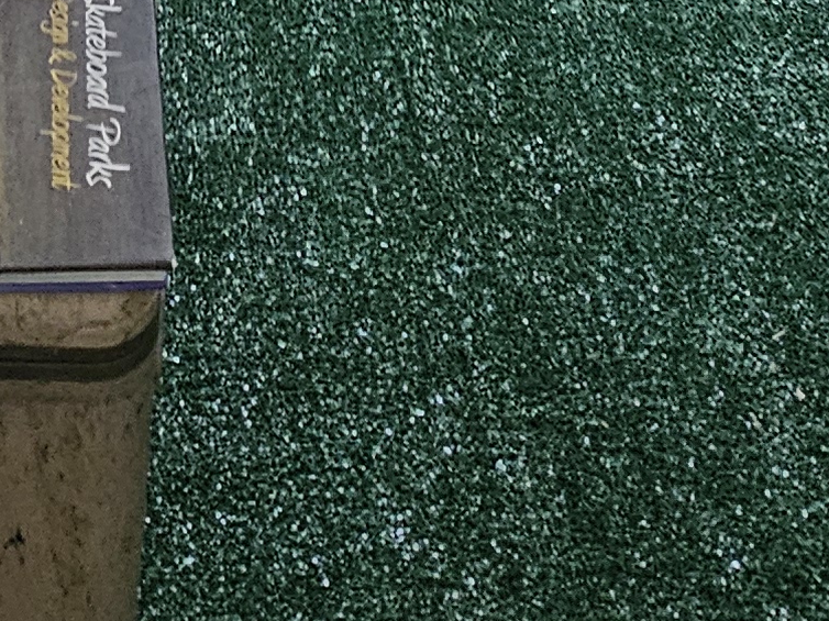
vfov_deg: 15.2
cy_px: -764
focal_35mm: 69
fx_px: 1652
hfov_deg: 27.2
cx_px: 86
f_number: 2.2
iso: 400
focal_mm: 2.2
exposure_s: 1/30
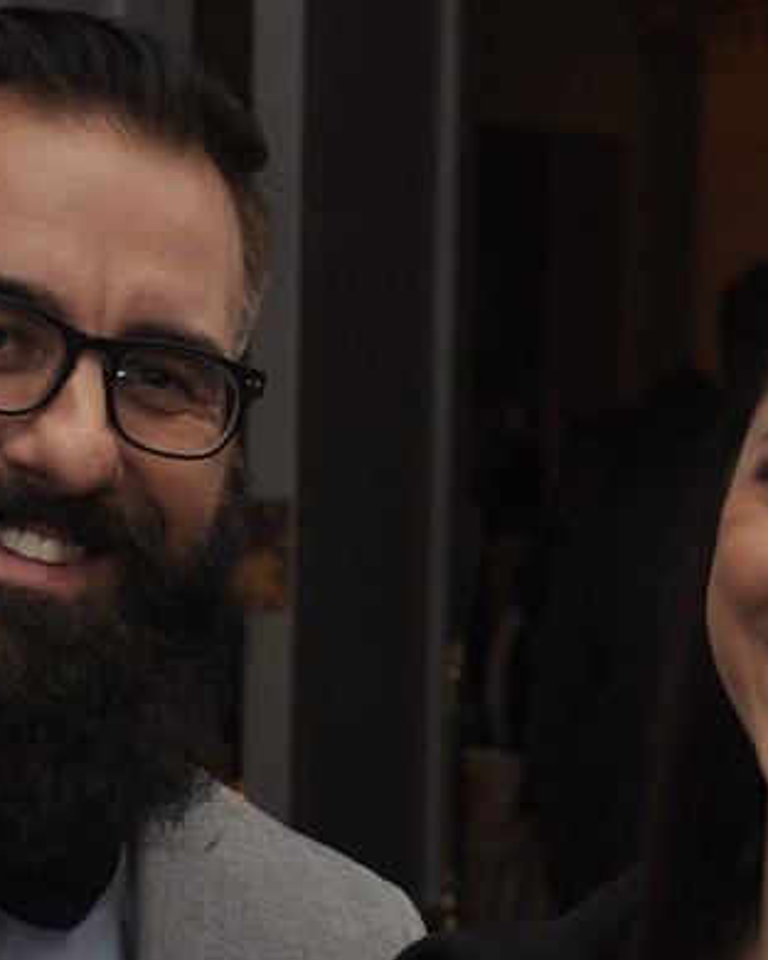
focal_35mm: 126
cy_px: 734
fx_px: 3586
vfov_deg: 15.2
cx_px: 411
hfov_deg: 12.2
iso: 400
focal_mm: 35
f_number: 5
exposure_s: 1/60
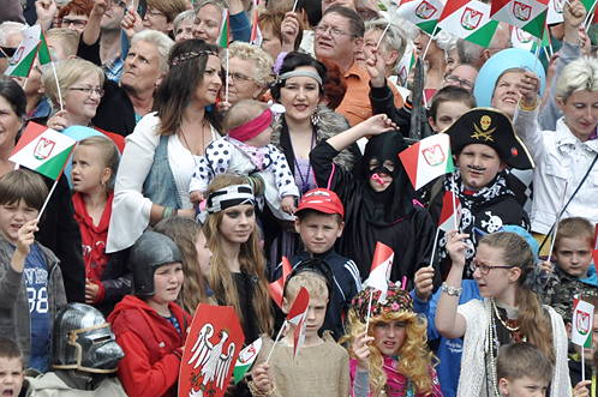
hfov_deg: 7.7
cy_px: 81
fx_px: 4461
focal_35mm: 269
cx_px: 106
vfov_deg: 5.1
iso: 1250
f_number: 9
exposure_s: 1/2000
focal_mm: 105
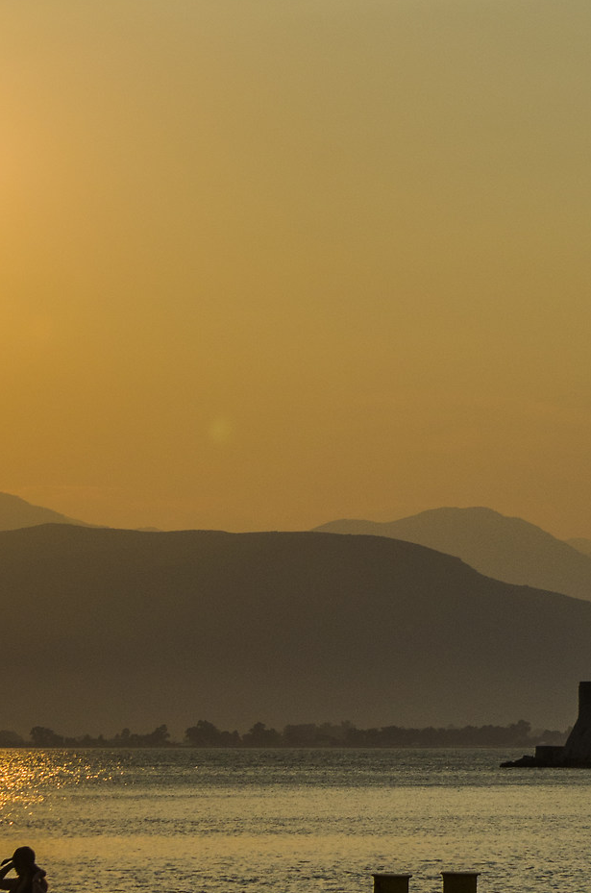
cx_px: 369
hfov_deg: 7.9
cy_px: 443
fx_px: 4281
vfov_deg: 11.9
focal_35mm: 173
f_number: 7.1
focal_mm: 45
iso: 250
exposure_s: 1/1000
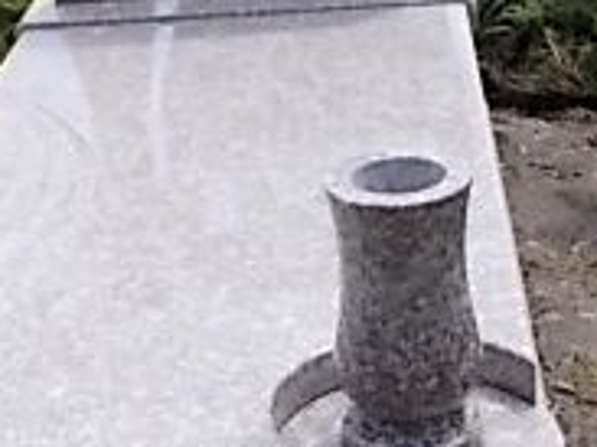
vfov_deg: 16.2
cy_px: 235
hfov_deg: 21.5
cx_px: 277
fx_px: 1568
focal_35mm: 91
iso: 80
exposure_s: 1/125
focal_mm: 4.6
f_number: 8
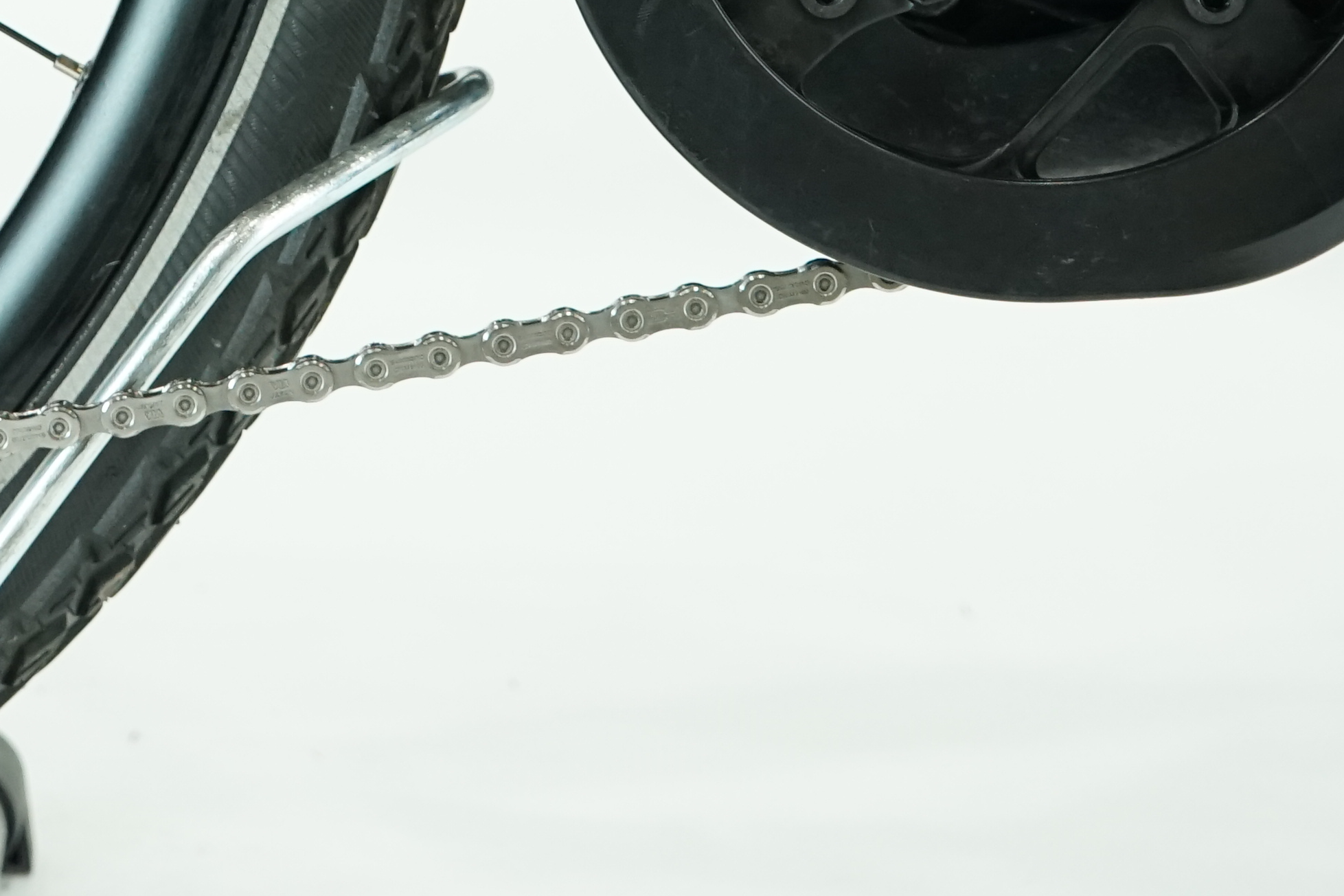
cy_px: -312
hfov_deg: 21.5
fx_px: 3434
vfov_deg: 14.2
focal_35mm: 92
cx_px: 83
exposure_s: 1/200
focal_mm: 30
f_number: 5
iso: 2000
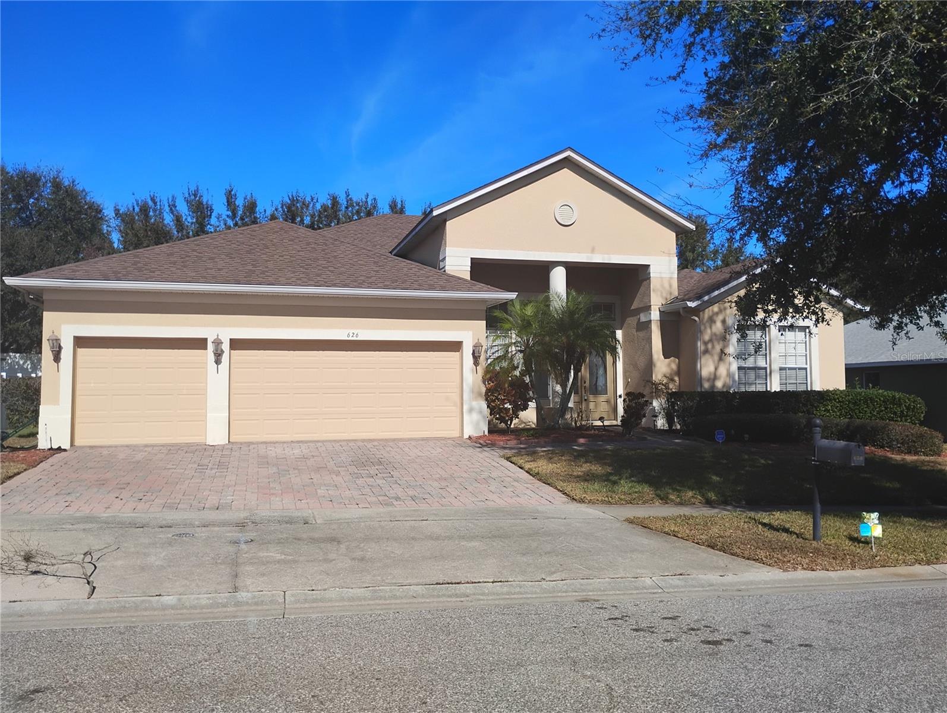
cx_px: 474
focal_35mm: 28
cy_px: 356
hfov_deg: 63.4
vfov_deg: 49.9
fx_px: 767
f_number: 1.8
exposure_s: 1/1088
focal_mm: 4.26
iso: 100
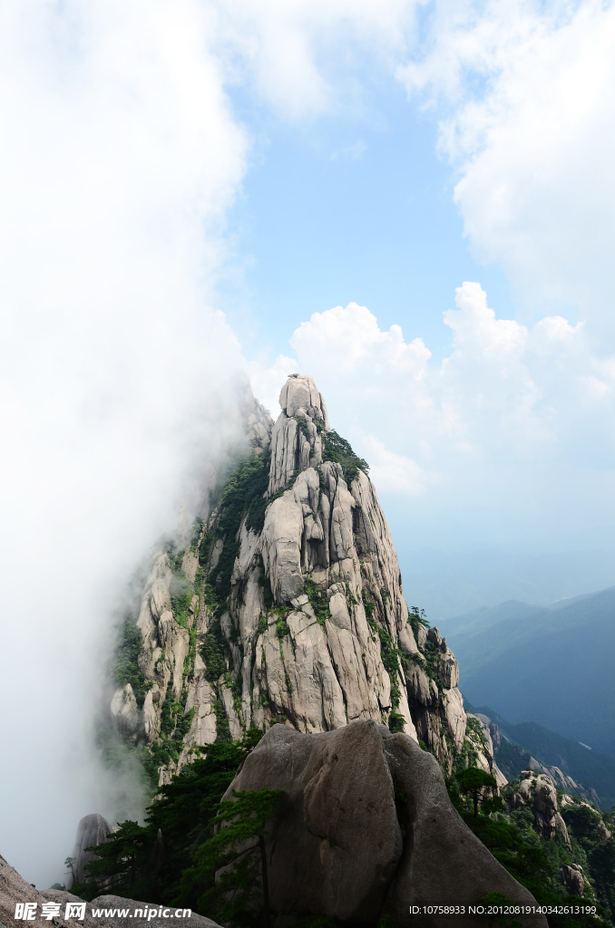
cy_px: 464
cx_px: 308
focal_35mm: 27
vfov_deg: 67.5
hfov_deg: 47.7
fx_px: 695
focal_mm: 18
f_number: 13
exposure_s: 1/125
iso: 100
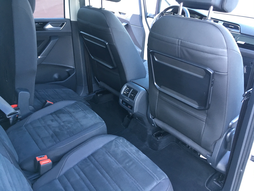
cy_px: 96
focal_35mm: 29
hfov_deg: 61.7
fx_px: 213
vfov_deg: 48.2
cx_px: 127
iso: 125
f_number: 2.2
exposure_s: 1/33
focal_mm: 4.15
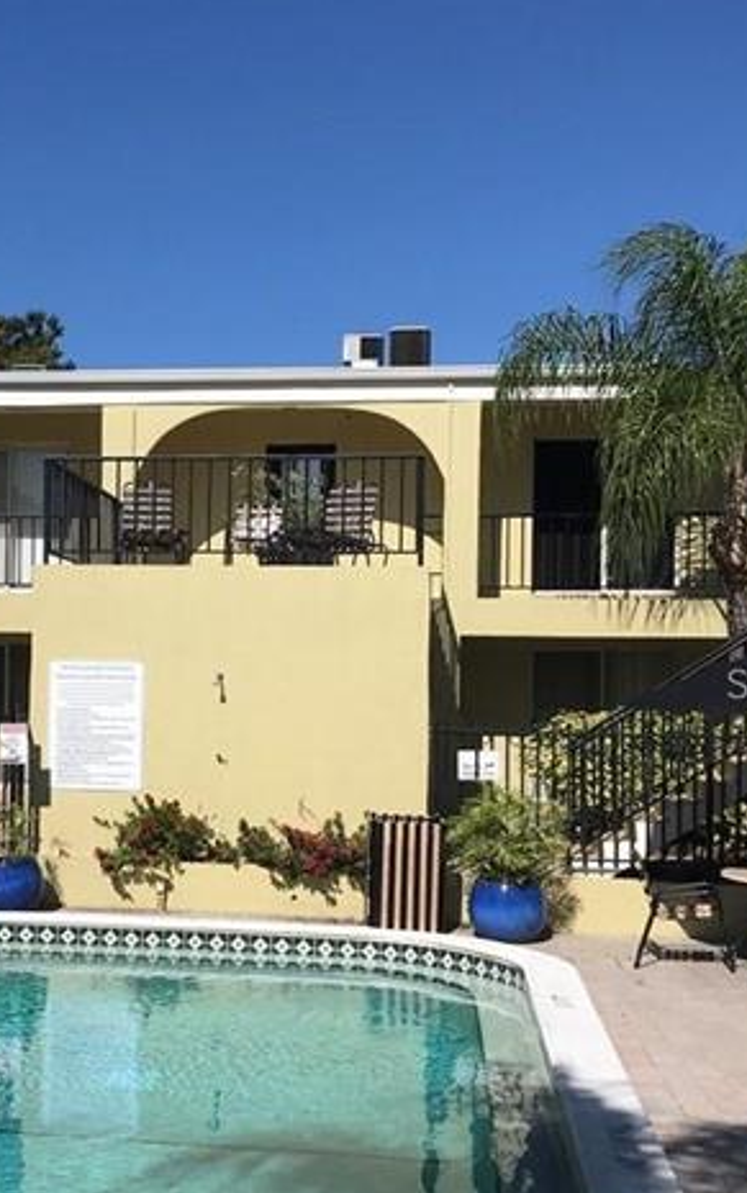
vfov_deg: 40.9
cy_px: 682
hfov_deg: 26.0
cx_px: 169
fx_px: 1595
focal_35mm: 49
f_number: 1.8
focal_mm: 3.99
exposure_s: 1/4167
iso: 20
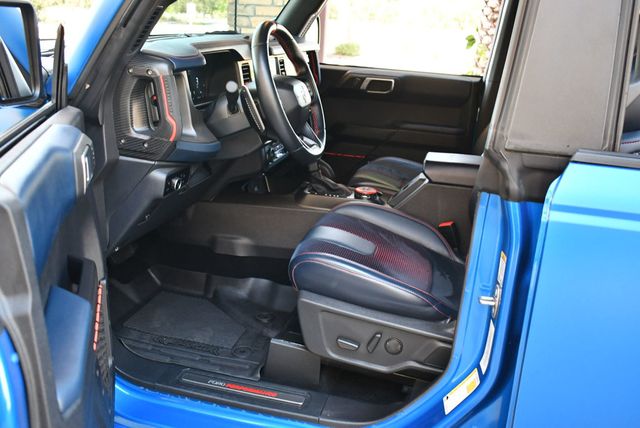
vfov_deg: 36.9
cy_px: 214
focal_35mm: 36
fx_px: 641
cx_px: 320
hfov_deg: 53.1
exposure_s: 1/160
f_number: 3.5
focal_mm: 18
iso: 800
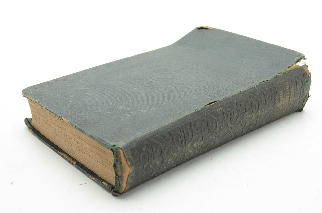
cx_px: 161
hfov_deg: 33.5
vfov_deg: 22.5
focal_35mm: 60
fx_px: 536
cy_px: 106
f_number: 11
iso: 200
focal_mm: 40
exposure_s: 1/125
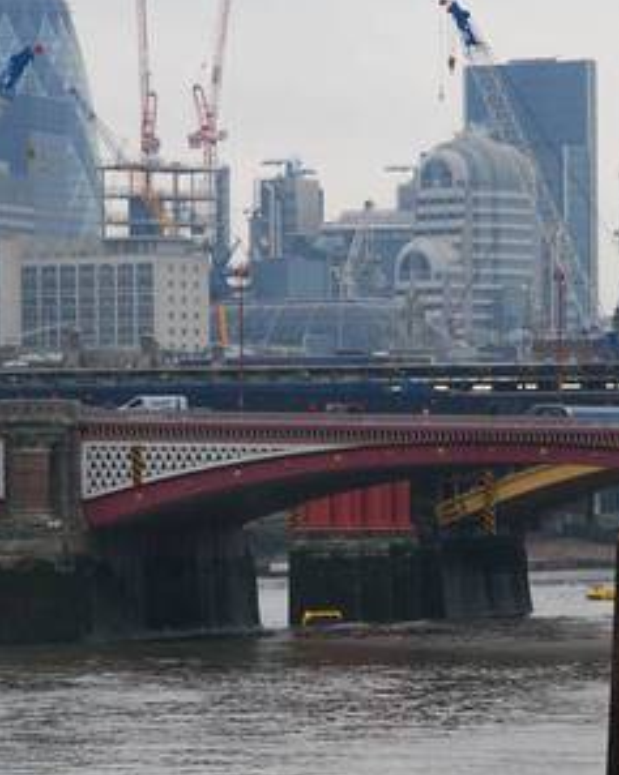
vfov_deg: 6.5
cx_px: 572
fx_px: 6858
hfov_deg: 5.2
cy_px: 373
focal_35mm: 299
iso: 280
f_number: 5.3
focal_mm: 90
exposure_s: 1/200
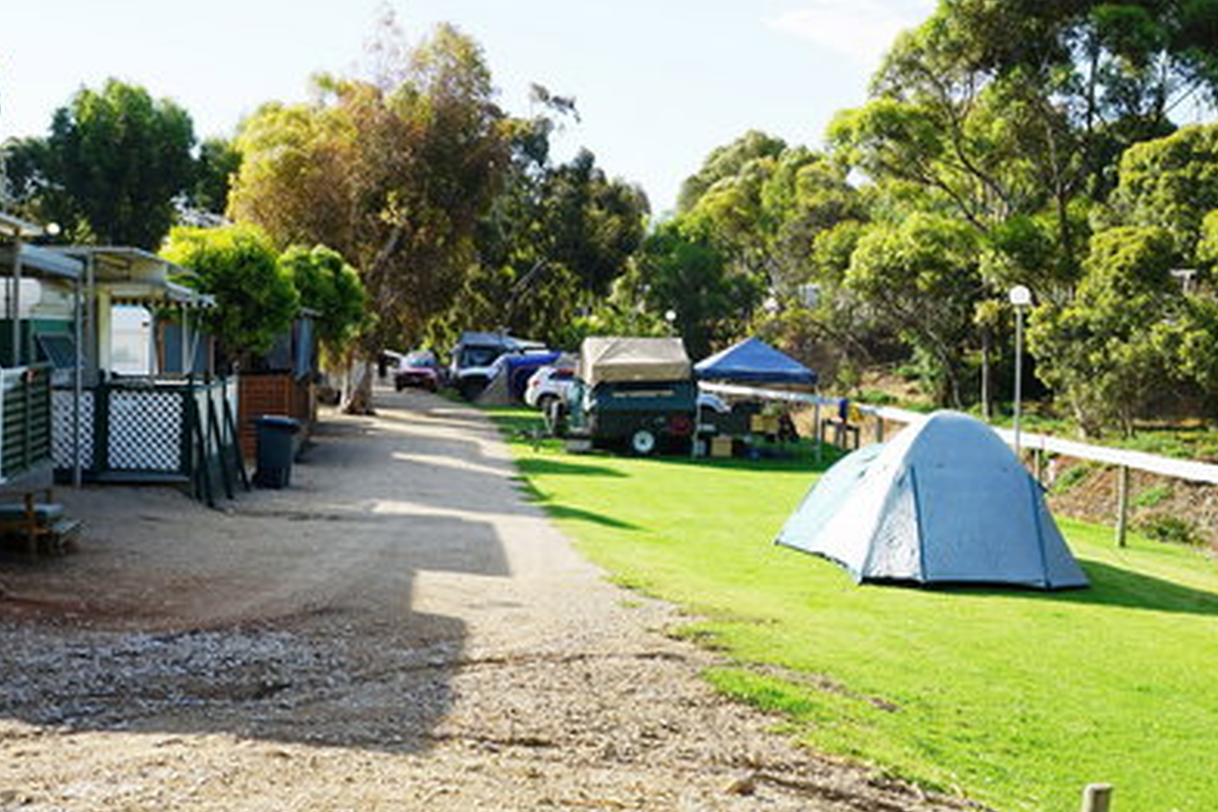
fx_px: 1489
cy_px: 418
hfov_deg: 44.5
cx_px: 561
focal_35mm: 44
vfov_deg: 30.5
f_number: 9
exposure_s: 1/125
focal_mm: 24
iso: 100
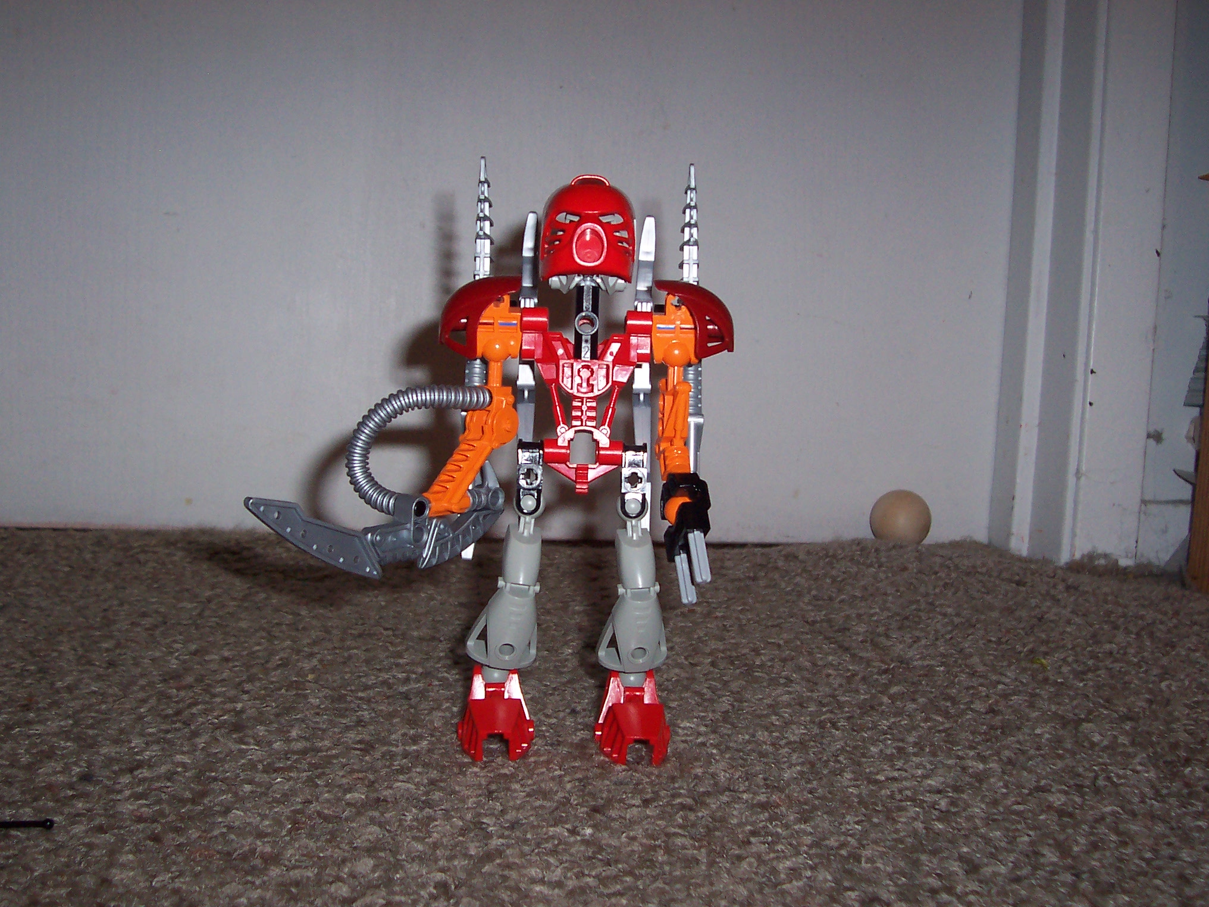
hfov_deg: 50.1
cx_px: 604
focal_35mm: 37
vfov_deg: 38.7
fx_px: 1292
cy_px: 454
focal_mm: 5.6
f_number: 2.8
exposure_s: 1/60
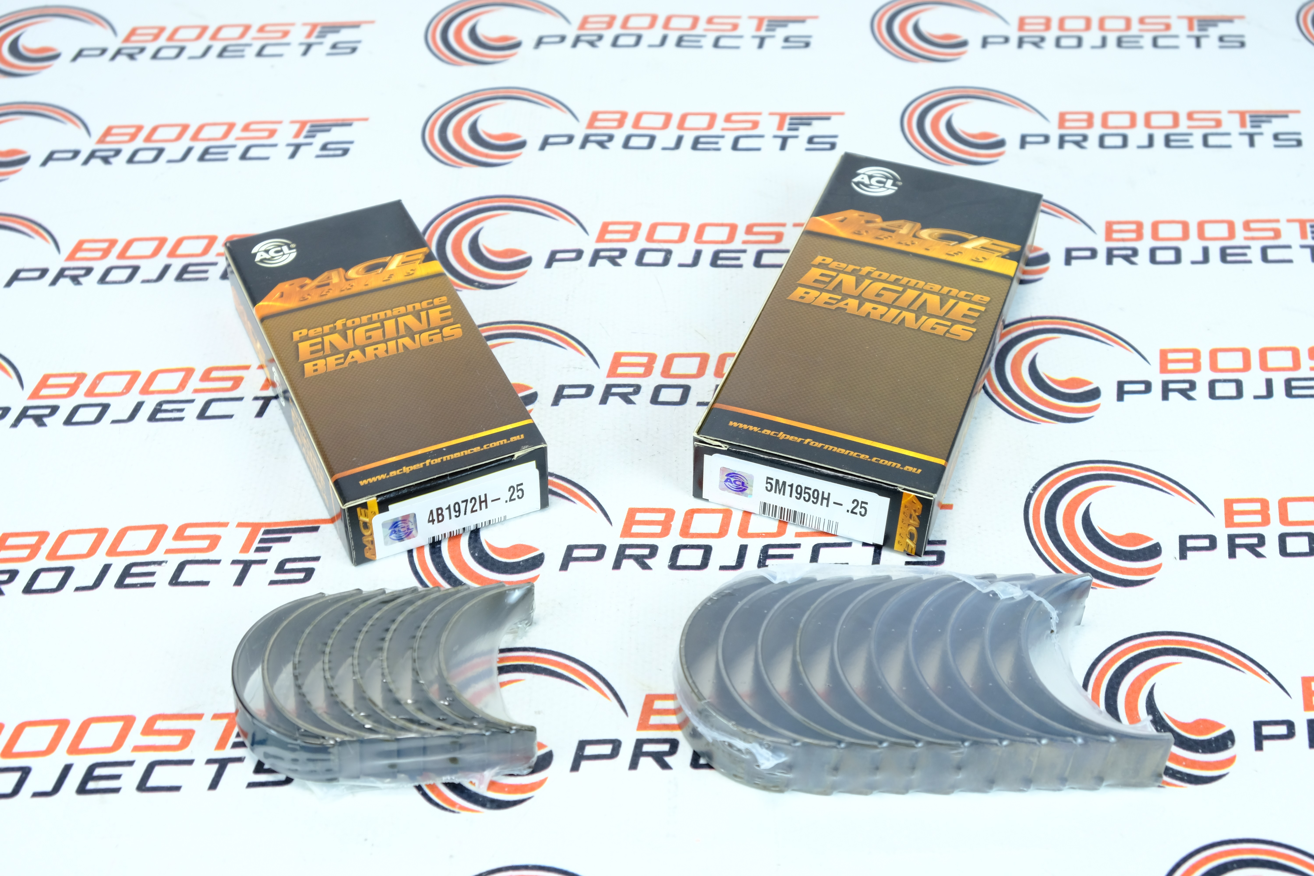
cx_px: 657
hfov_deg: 40.3
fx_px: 1788
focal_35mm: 49
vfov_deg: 27.5
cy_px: 438
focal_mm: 32.9
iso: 400
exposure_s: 1/15
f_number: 8
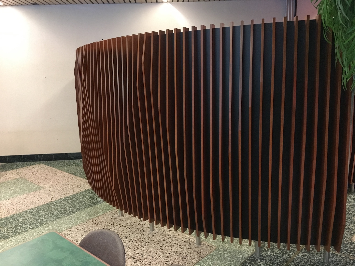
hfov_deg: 61.7
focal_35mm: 29
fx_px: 297
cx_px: 178
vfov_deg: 48.2
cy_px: 133
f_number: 2.2
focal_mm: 4.15
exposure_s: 1/15
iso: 250
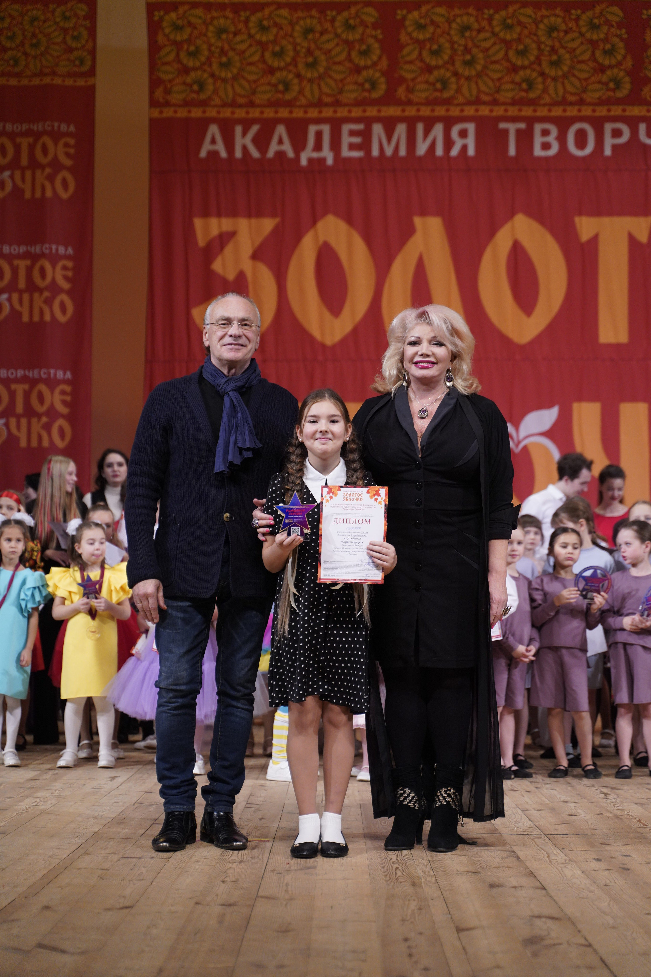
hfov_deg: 21.9
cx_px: 326
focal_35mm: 62
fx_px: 1682
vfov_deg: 32.4
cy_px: 488
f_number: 2.8
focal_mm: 62
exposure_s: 1/400
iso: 1600
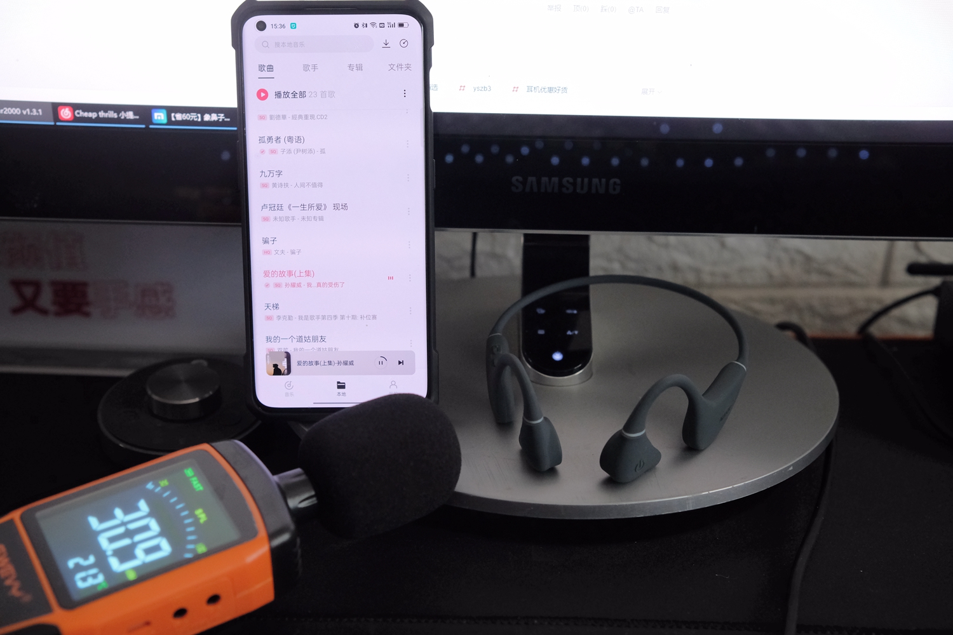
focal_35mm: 50
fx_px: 1324
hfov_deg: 39.6
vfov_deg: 27.0
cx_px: 476
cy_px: 318
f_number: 3.6
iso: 1600
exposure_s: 1/38
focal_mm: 33
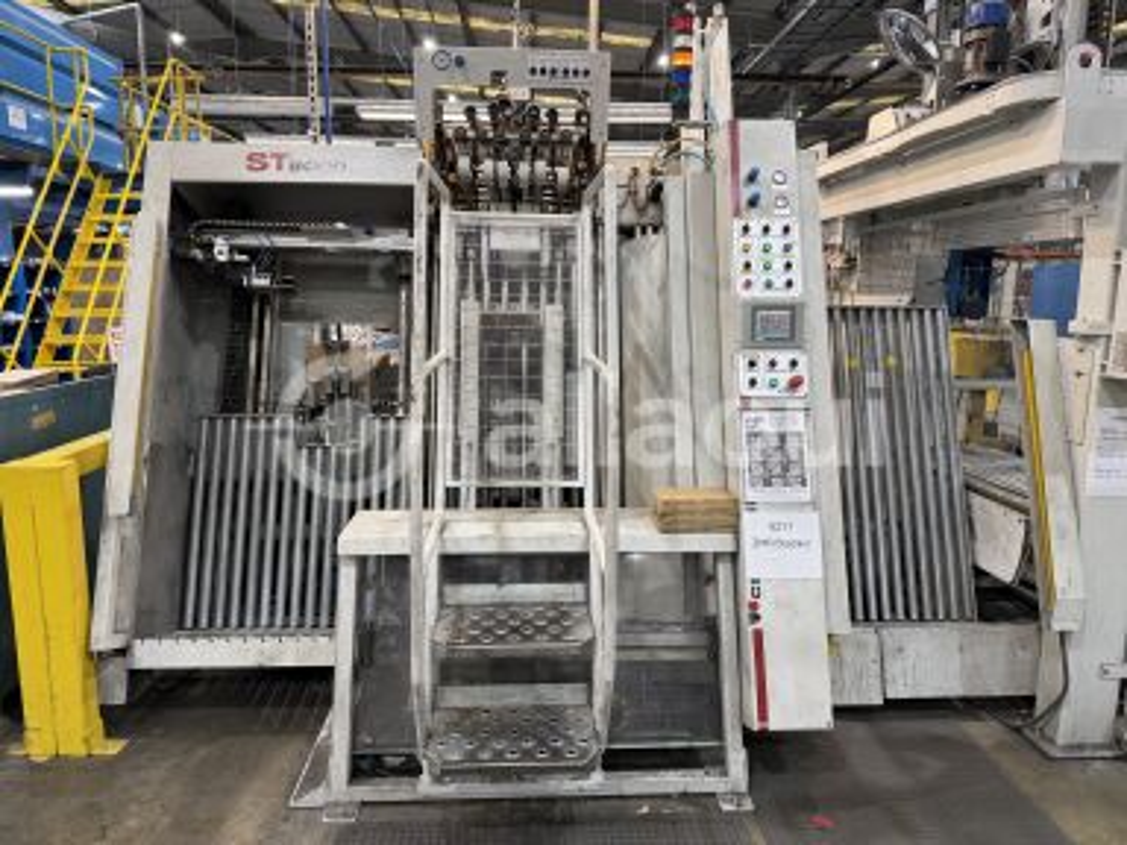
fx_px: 781
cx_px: 564
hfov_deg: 71.6
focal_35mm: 24
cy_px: 422
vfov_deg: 56.8
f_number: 1.78
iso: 160
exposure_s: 1/100
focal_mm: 6.76
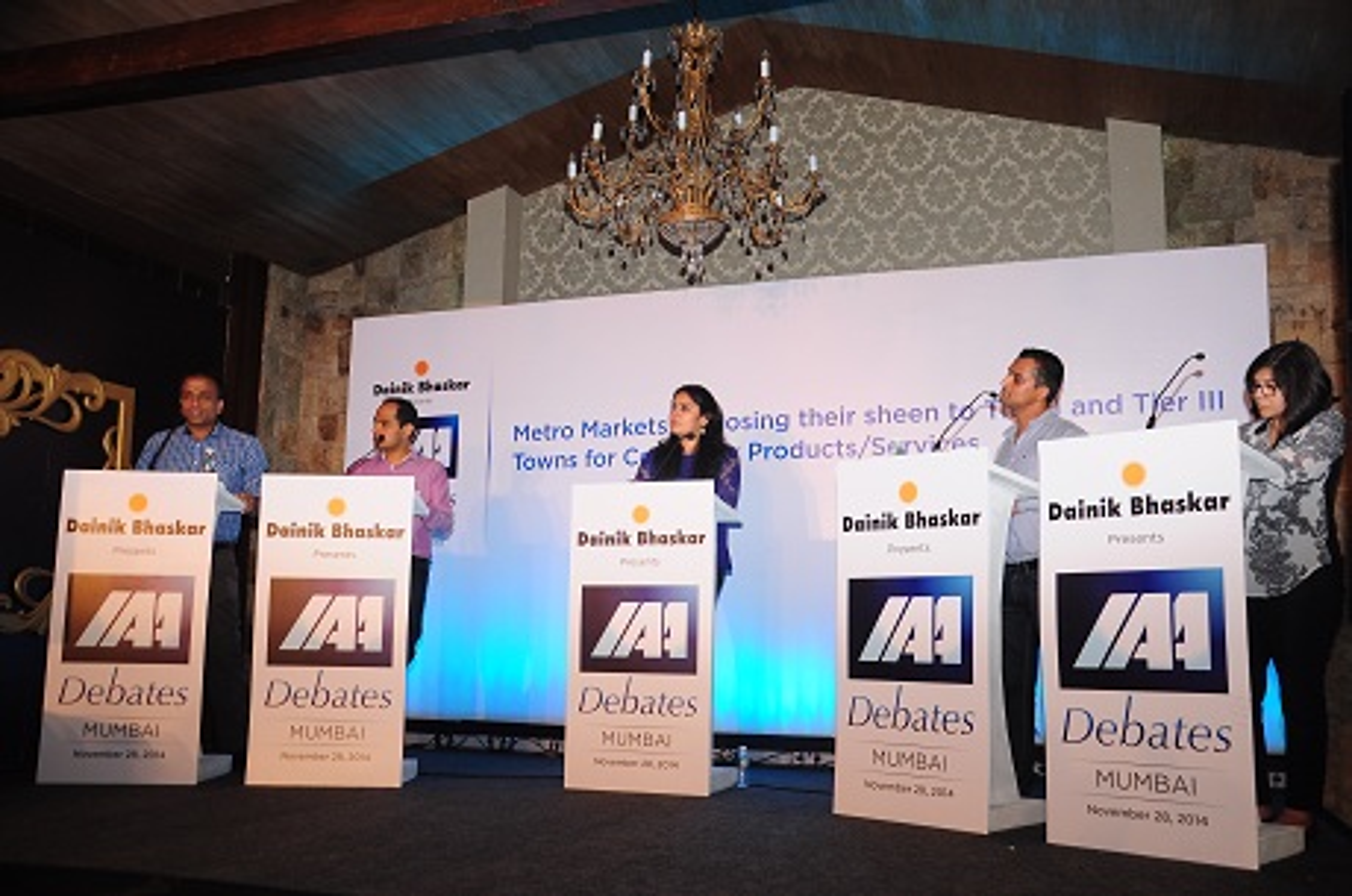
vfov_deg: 39.8
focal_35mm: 33
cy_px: 448
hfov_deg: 57.3
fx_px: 1237
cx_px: 676
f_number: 4.5
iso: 400
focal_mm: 22
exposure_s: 1/60
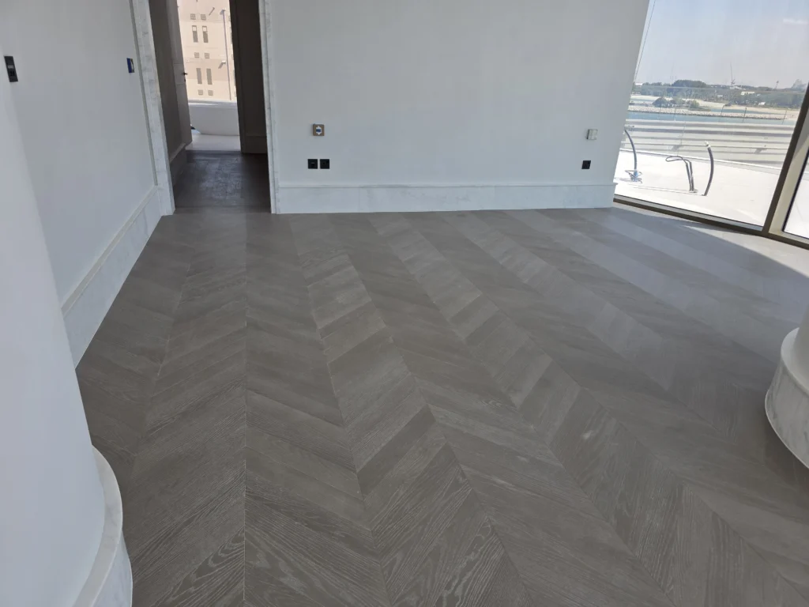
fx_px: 538
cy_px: 304
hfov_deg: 73.9
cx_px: 404
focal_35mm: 23
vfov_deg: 58.9
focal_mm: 6.3
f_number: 1.7
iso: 80
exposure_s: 1/1967
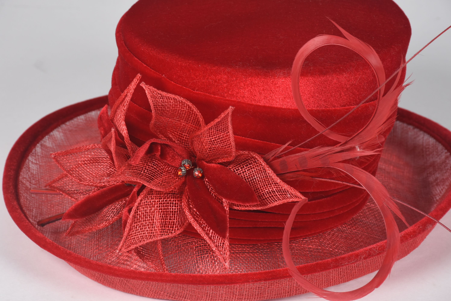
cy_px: 150
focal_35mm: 210
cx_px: 226
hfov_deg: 9.8
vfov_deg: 6.6
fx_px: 2633
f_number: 13
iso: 200
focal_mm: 140
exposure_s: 1/125
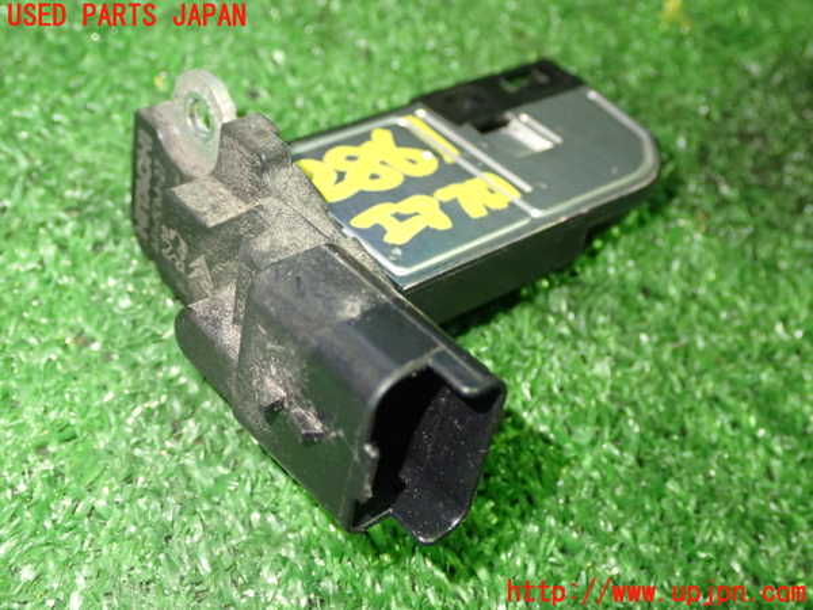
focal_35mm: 50
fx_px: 1174
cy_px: 305
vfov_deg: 29.1
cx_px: 406
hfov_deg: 38.2
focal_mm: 9.01
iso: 800
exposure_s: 1/25
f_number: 3.2
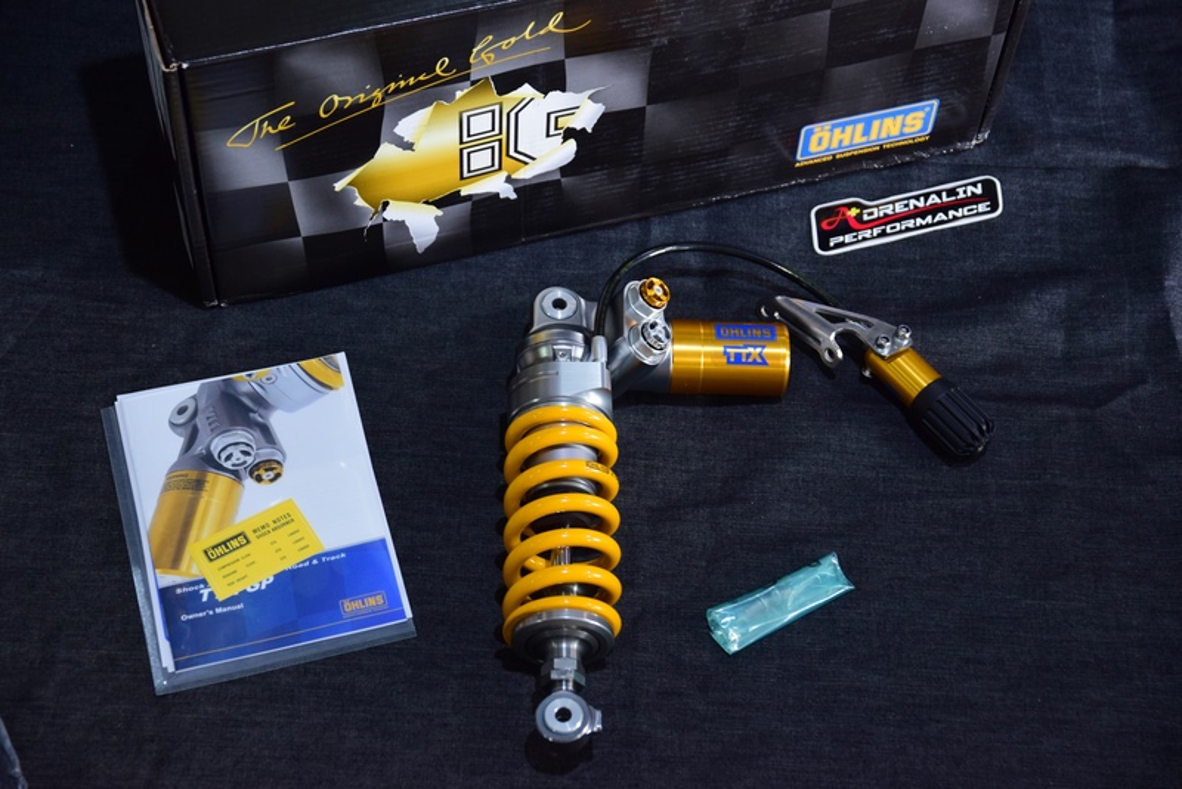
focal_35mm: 75
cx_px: 591
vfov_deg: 18.2
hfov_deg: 27.0
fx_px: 2463
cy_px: 394
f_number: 3.8
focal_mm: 50
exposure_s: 1/25
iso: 1250
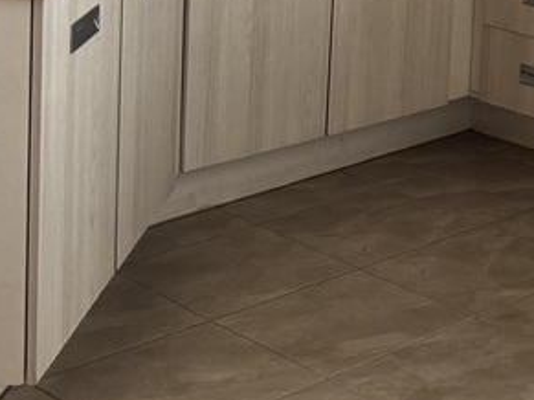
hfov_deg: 18.1
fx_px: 1527
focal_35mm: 99
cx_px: 754
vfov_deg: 14.1
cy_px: -185
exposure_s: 1/136
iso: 100
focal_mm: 6.76
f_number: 1.78
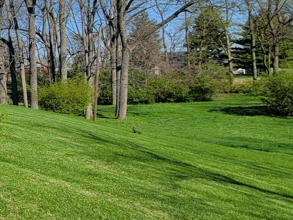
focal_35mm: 45
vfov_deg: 31.9
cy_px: 74
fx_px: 381
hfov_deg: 25.1
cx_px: -192
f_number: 2.2
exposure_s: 1/1756
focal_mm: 2.2
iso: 50
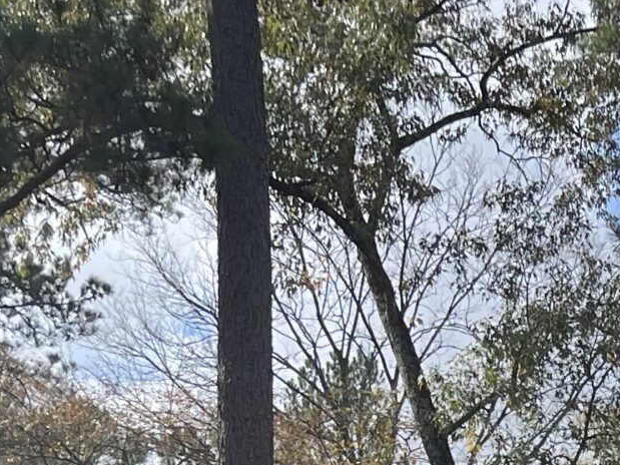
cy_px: 977
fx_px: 2167
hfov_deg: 15.7
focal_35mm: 121
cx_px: 734
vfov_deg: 11.0
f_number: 1.6
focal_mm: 5.1
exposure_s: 1/1266
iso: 32
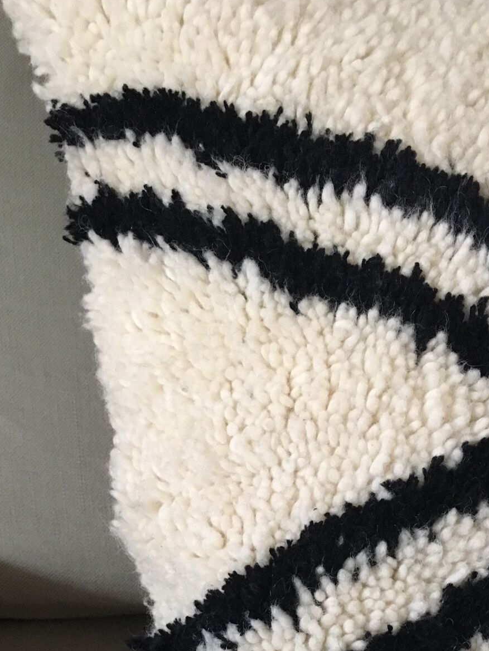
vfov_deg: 36.9
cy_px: 519
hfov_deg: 29.1
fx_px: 942
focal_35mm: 50
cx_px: 230
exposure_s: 1/25
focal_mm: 4.15
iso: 200
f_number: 2.2
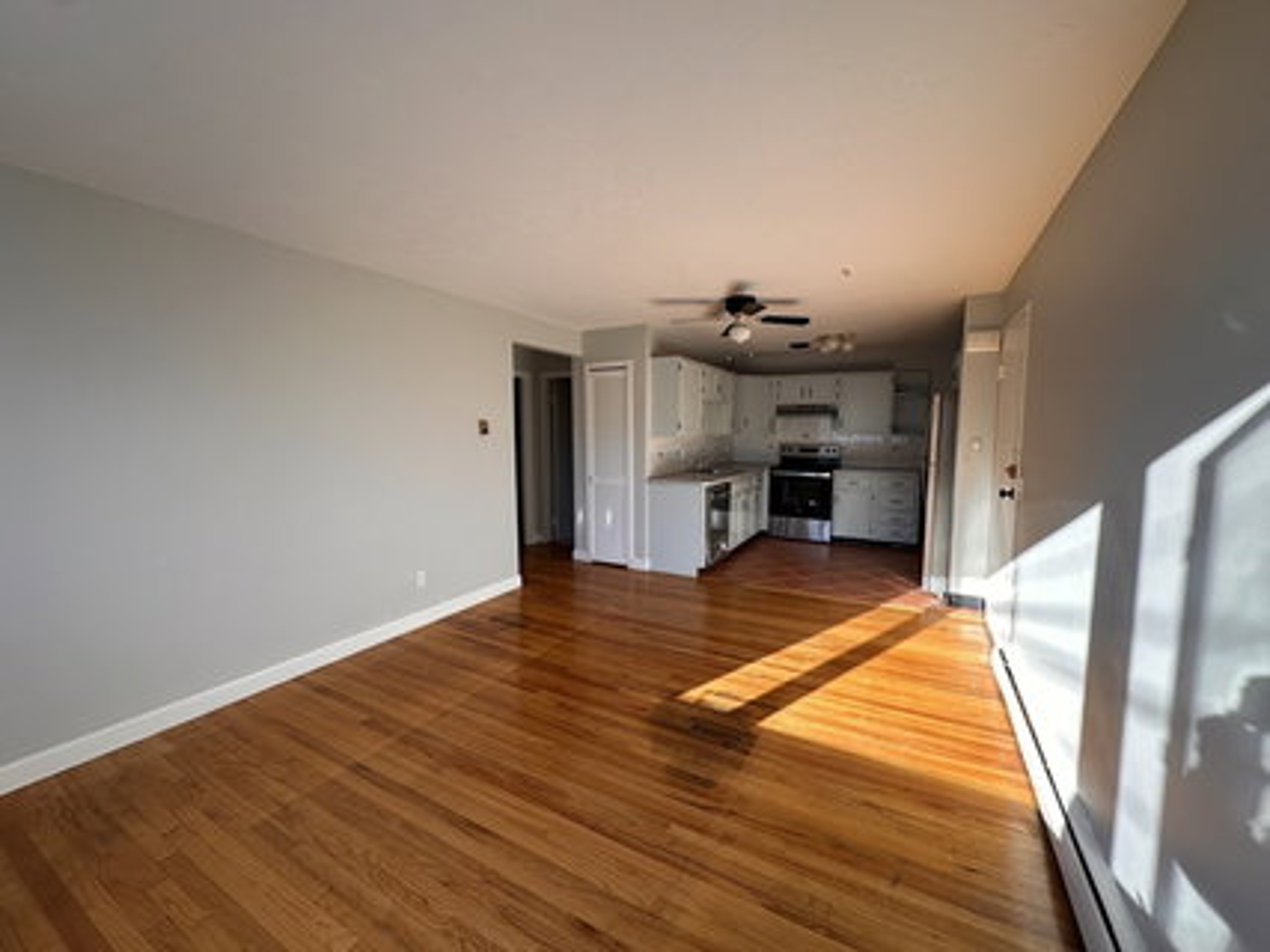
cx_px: 635
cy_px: 476
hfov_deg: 102.1
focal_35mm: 14
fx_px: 513
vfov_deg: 85.6
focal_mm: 2.22
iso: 40
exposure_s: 1/129
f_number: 2.2
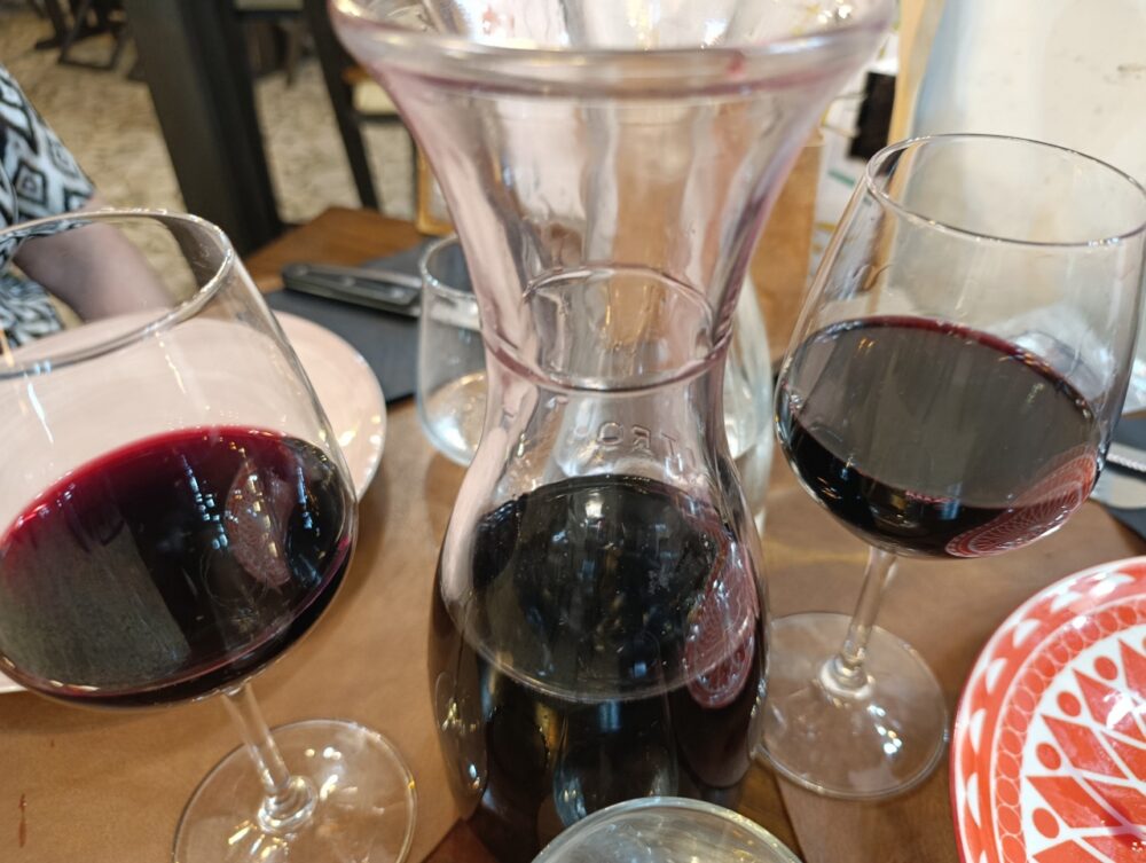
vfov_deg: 59.0
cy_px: 432
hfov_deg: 73.8
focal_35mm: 23
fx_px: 763
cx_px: 573
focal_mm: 6.11
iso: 1421
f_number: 1.65
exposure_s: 1/25
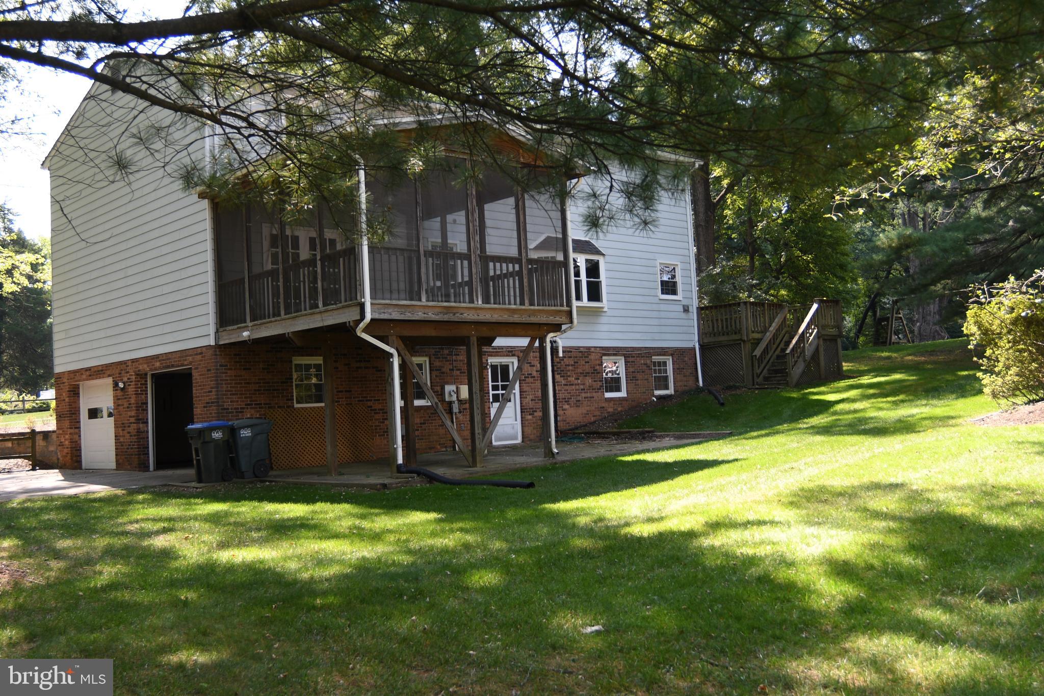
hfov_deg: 53.1
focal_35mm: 36
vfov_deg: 36.9
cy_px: 348
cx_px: 522
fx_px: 1044
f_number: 4
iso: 100
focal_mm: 18
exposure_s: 1/100
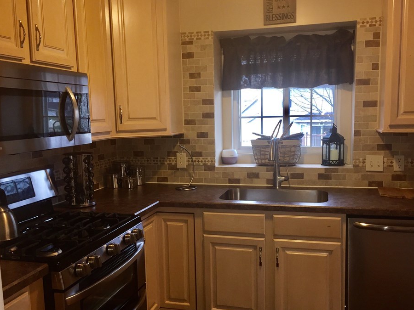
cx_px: 219
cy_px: 169
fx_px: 395
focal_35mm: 33
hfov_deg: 55.3
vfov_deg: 42.9
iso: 64
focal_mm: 4.15
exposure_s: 1/30
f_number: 2.2
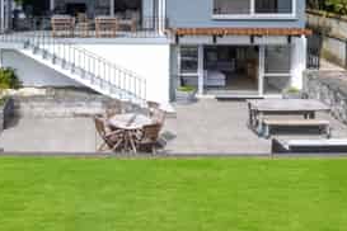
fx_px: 434
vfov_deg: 28.8
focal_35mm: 45
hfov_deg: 42.7
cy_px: 29
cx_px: 104
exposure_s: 1/2000
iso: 120
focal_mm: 12.29
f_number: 2.8
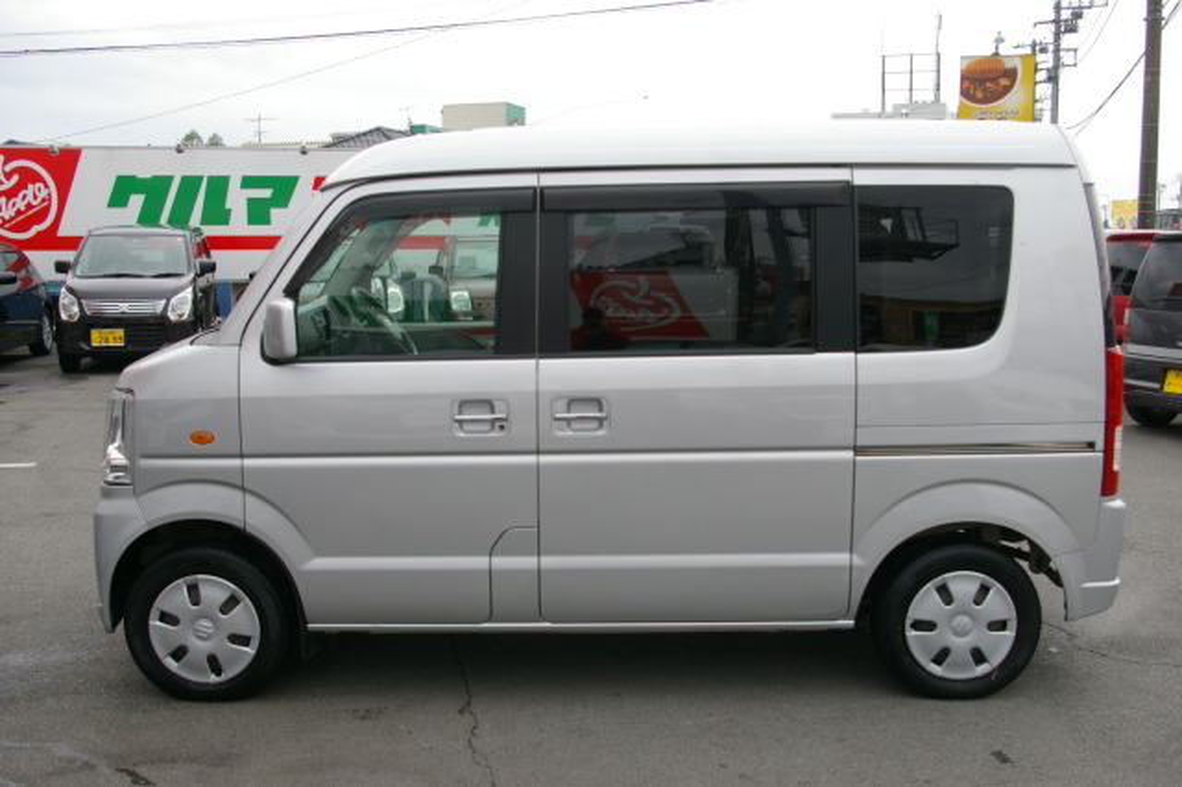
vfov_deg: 36.8
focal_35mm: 36
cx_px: 591
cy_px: 394
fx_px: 1181
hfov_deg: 53.2
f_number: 6.7
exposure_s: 1/125
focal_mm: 24
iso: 200
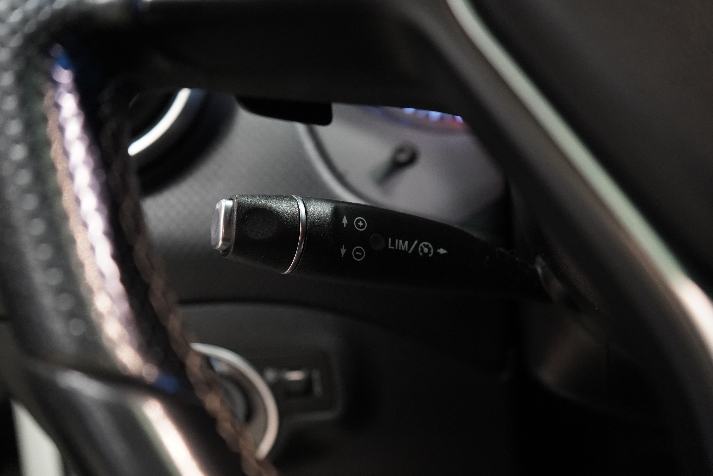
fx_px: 911
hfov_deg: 42.7
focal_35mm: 46
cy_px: 238
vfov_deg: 29.2
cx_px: 356
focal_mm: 46
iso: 5000
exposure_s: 1/20
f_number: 5.6
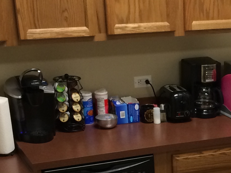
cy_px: 252
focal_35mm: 106
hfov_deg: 17.9
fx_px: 707
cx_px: 257
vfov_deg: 13.3
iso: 100
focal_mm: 4.12
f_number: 2.2
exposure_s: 1/30
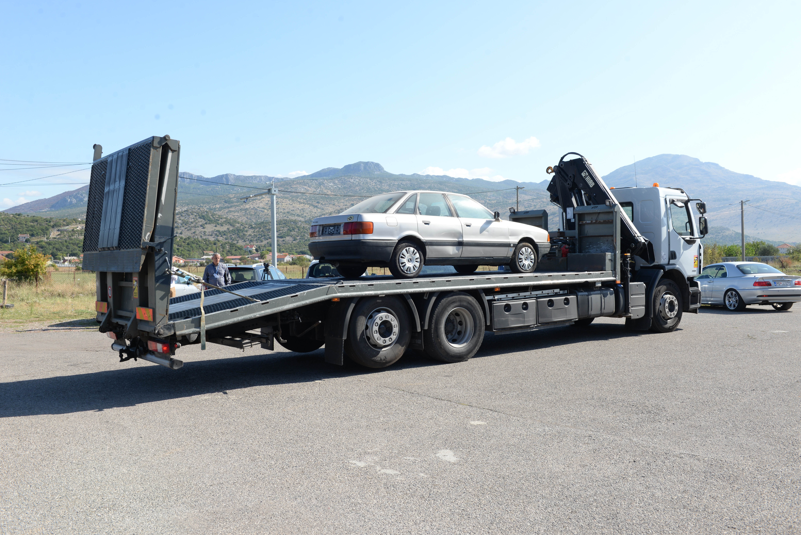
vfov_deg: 41.1
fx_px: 712
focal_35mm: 32
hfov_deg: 58.7
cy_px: 268
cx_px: 400
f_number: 9
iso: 200
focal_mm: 32
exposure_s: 1/200
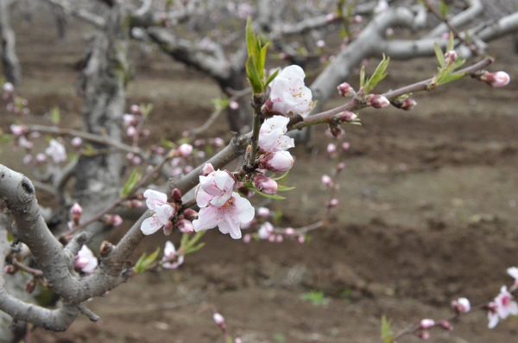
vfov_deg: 20.1
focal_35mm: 68
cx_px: 259
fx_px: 969
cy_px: 172
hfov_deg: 29.9
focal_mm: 45
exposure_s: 1/1000
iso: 4000
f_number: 13
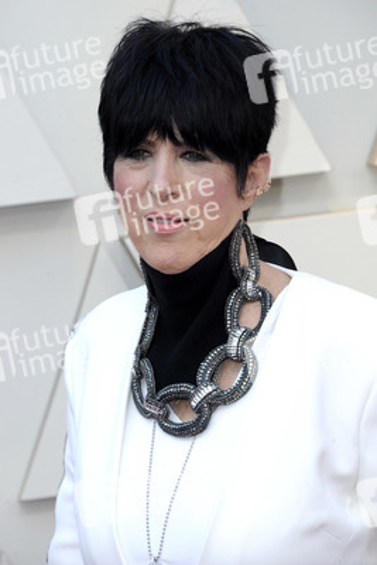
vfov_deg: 8.2
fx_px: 3923
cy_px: 282
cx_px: 188
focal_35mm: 250
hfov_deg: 5.5
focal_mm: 250
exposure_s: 1/250
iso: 800
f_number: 9
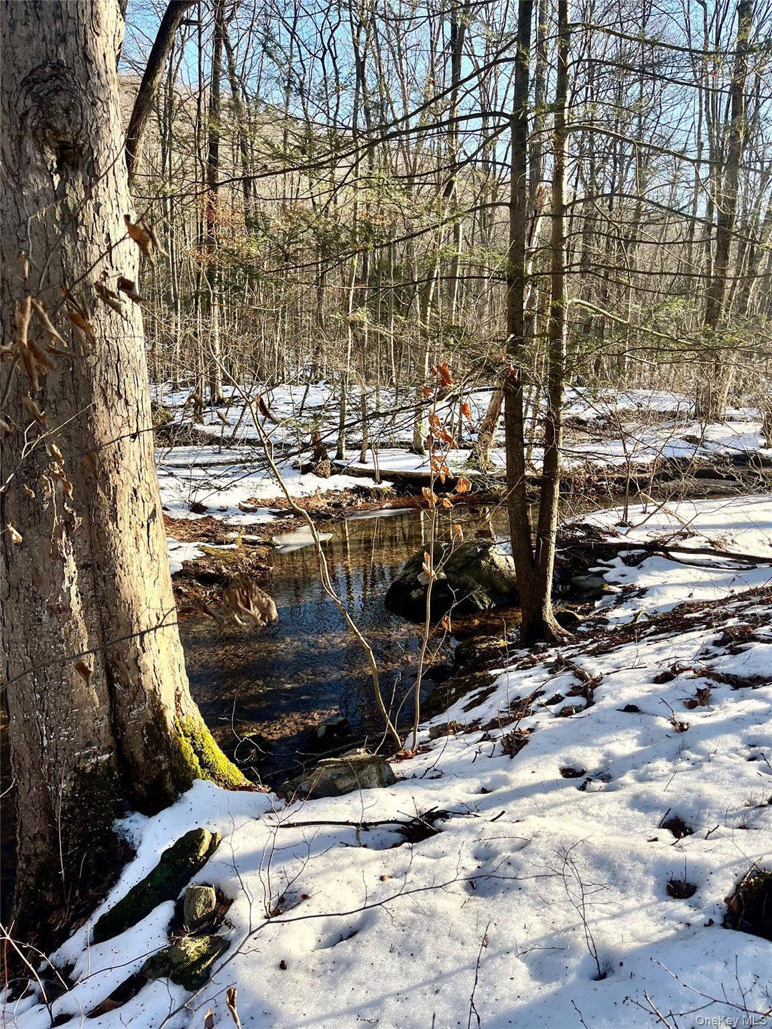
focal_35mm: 26
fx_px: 773
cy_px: 514
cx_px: 386
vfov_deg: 67.3
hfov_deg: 53.1
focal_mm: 5.1
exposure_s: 1/668
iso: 50
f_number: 1.6
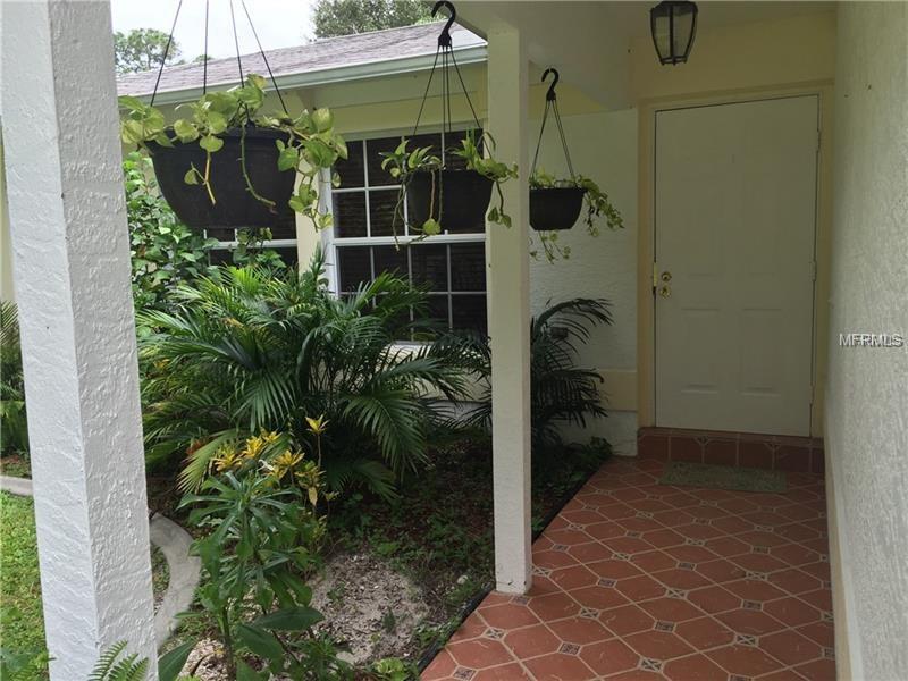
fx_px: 761
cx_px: 454
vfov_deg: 48.2
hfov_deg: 61.7
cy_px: 340
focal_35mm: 29
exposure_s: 1/252
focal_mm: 4.15
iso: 32
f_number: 2.2
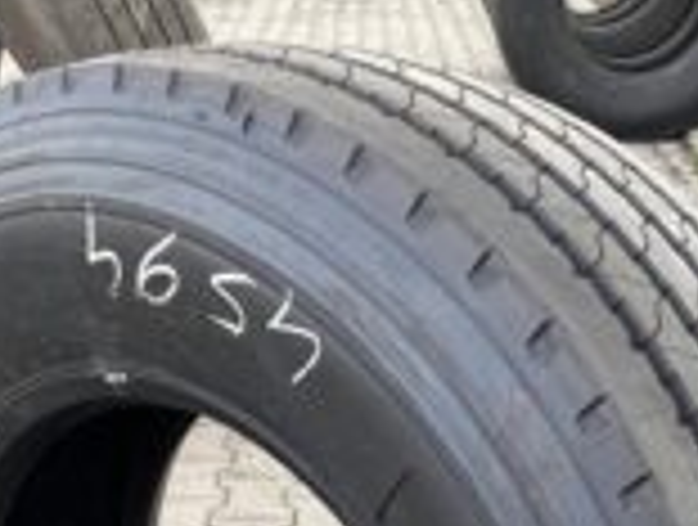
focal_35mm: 72
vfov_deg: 18.9
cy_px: 704
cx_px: 360
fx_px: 1455
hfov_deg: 27.0
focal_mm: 4.25
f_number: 1.8
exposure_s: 1/122
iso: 64
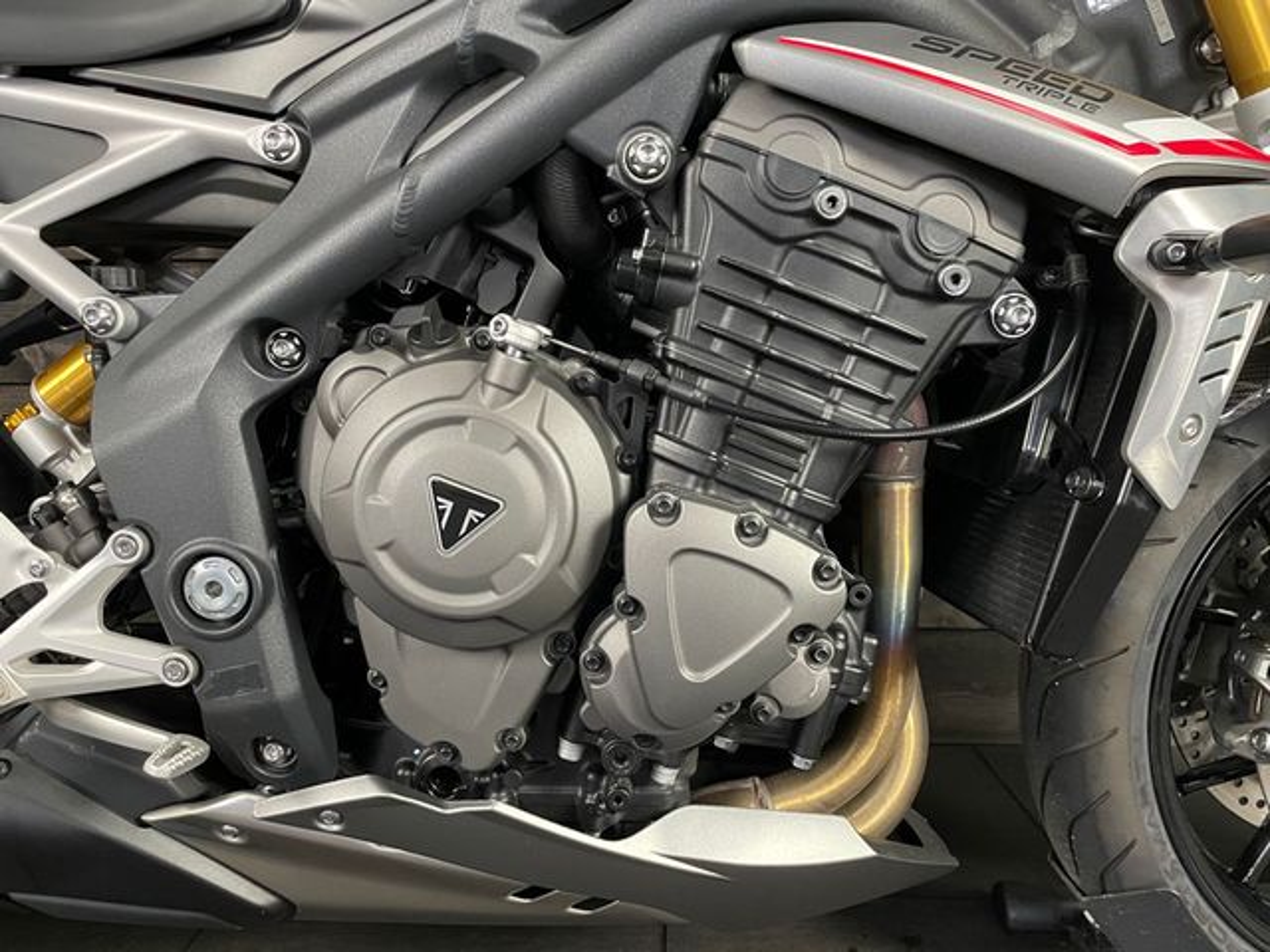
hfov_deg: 67.3
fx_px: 954
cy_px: 476
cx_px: 635
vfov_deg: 53.1
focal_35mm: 26
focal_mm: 4.2
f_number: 1.6
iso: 500
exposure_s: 1/33
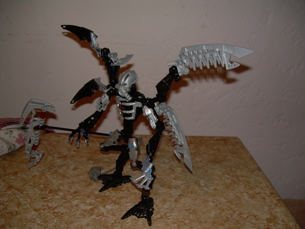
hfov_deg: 49.0
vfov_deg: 37.7
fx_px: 335
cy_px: 114
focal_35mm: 38
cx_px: 152
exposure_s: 1/60
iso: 50
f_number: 2.8
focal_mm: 6.3
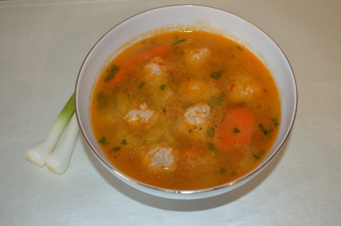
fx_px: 454
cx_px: 170
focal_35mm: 48
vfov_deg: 28.0
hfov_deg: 41.2
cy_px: 113
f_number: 4.8
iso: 640
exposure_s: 1/30
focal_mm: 32
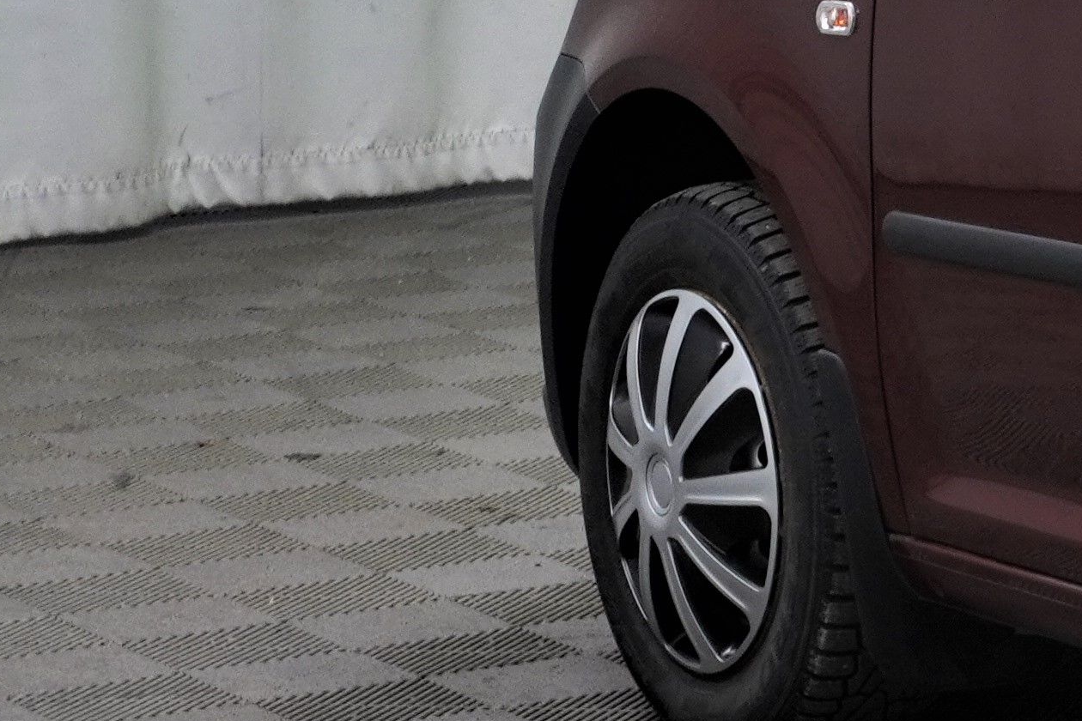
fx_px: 6011
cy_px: -44
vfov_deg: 6.8
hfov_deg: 9.3
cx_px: 2515
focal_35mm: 200
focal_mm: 28
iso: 320
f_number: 7.1
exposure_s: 1/20
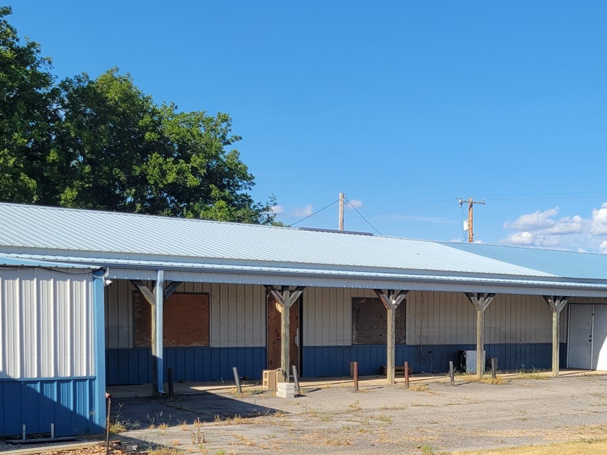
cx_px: 420
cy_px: 379
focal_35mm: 54
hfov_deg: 35.1
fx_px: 947
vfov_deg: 26.4
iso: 40
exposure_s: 1/2111
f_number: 1.8
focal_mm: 5.4
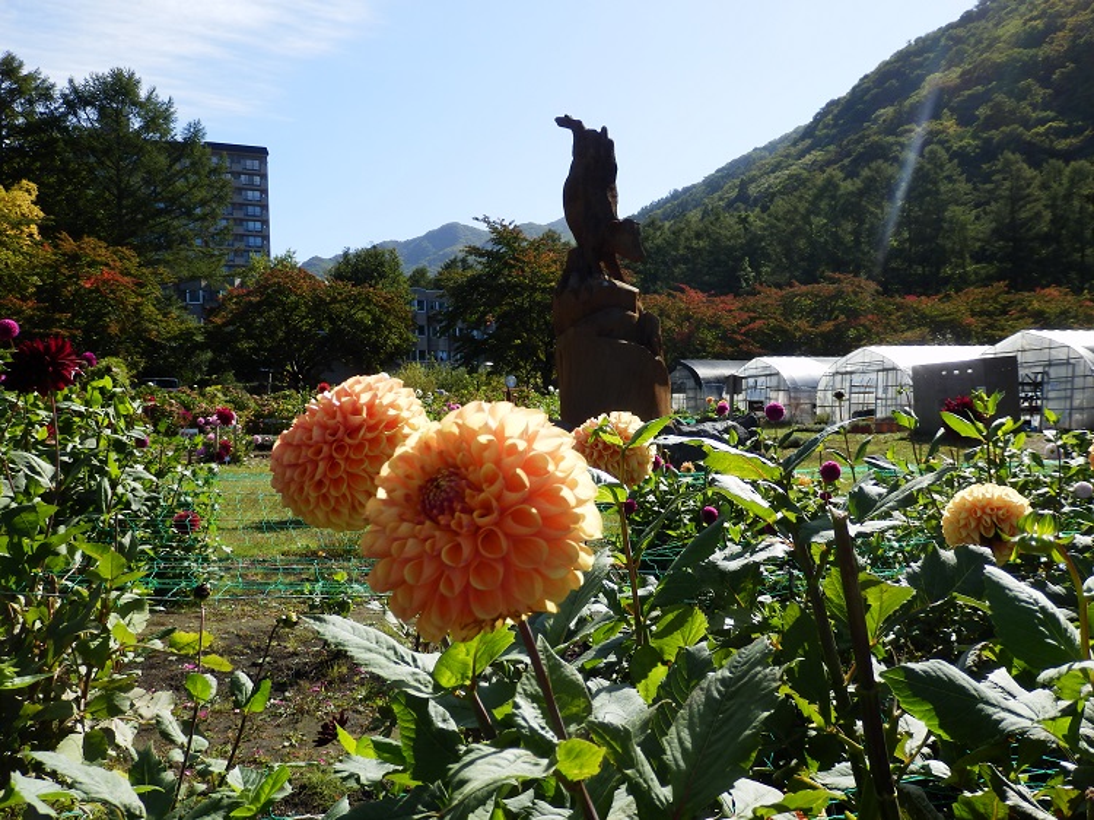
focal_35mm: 30
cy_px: 410
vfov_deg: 46.8
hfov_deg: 60.0
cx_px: 547
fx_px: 948
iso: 80
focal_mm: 5.5
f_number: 3.3
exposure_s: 1/800
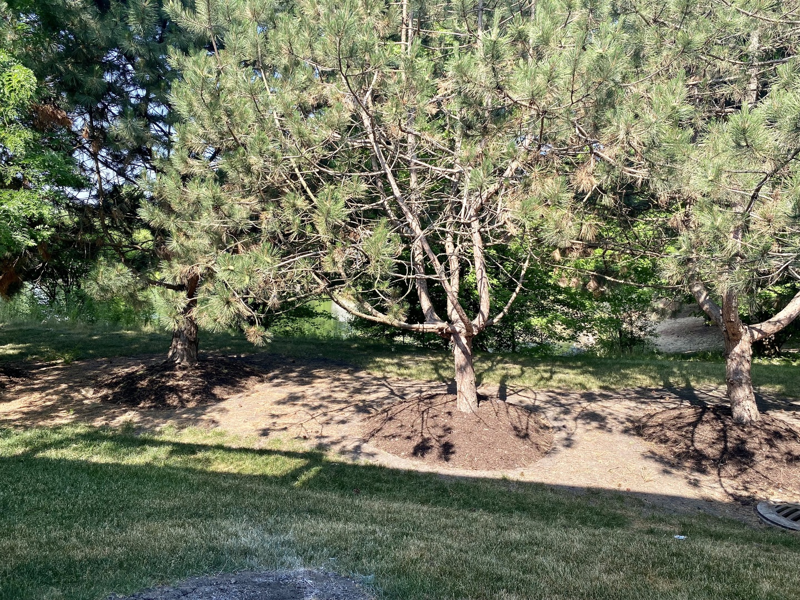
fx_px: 601
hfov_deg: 67.3
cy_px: 300
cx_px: 400
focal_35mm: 26
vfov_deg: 53.1
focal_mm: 4.25
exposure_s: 1/495
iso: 32
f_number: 1.8
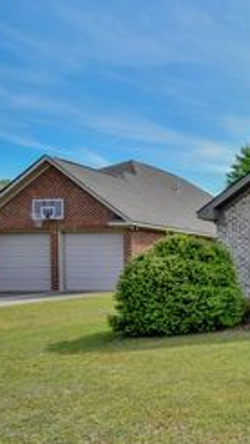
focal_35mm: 30
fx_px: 353
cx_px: 435
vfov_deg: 63.4
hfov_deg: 23.3
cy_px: 275
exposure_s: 1/80
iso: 500
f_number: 22
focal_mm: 14
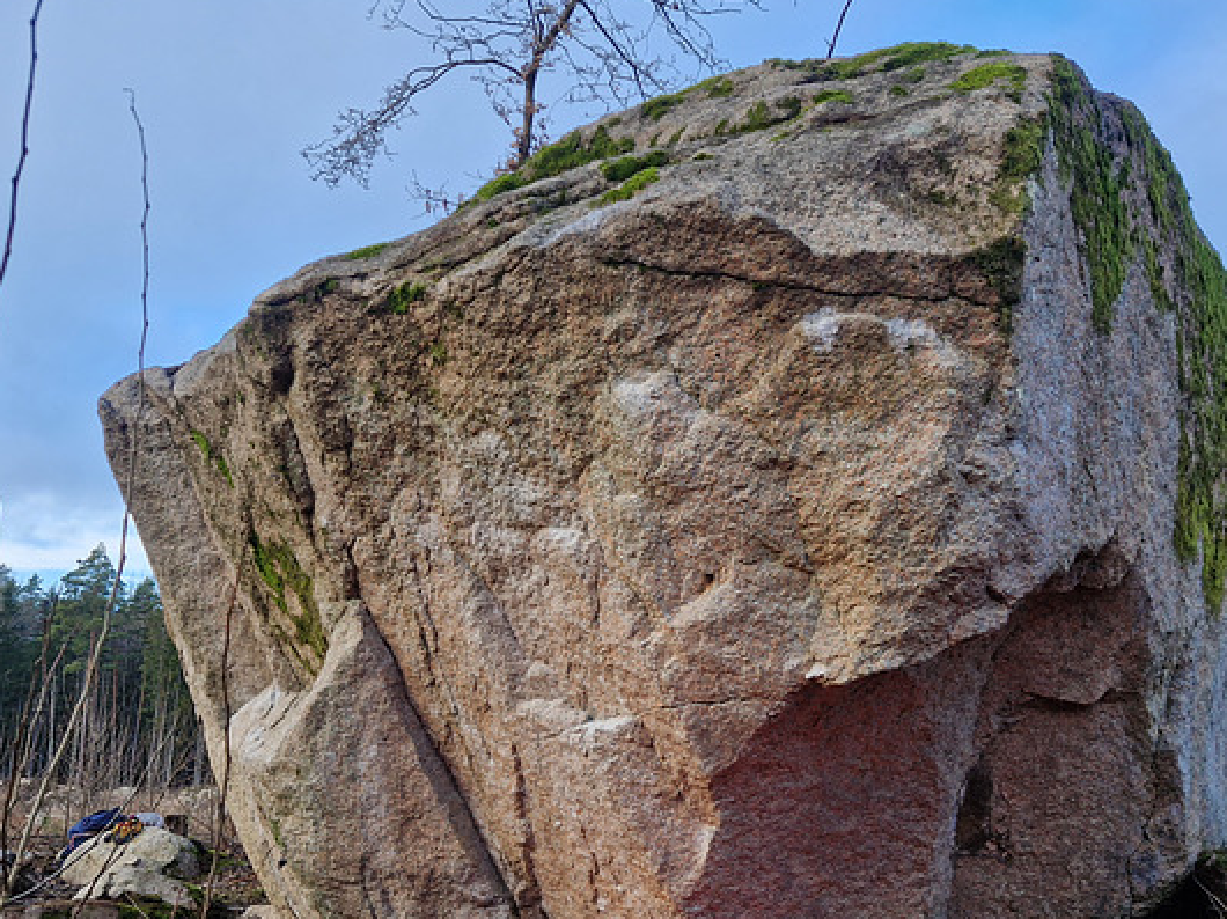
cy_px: 606
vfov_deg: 42.4
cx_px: 669
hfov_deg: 55.3
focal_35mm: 33
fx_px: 1169
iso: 50
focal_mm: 5.4
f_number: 1.8
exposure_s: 1/180
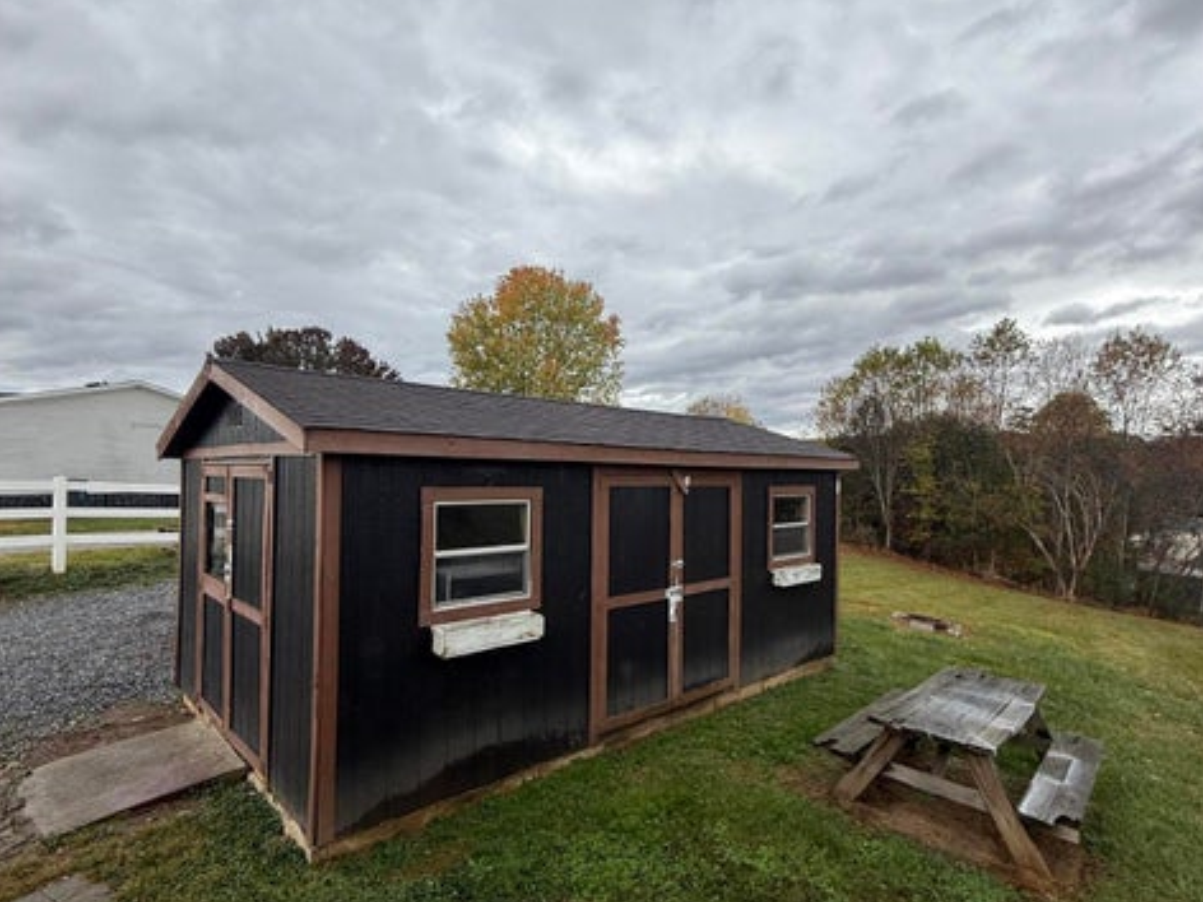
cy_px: 474
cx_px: 604
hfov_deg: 84.7
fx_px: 660
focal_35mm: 19
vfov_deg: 68.6
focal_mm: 2.22
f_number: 2.2
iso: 50
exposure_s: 1/344
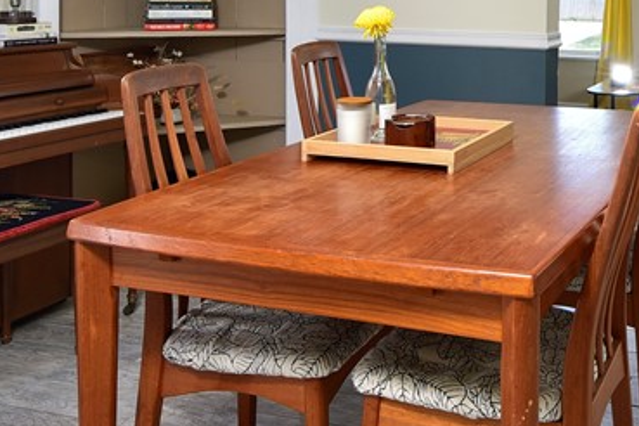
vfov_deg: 26.5
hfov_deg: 39.2
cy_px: -38
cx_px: 562
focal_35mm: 47
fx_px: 834
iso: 400
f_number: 8
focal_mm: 16
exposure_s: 1/50
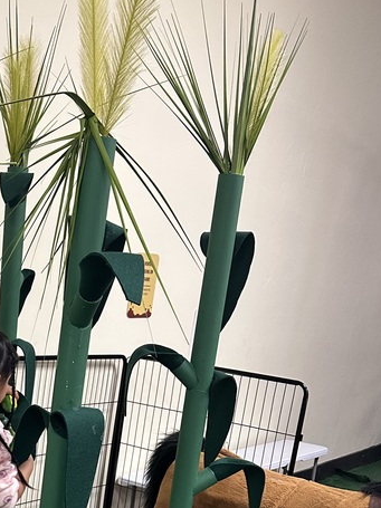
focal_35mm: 54
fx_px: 793
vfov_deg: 33.7
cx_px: -8
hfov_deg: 25.6
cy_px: 452
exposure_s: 1/70
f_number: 1.78
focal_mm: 6.86
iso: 250
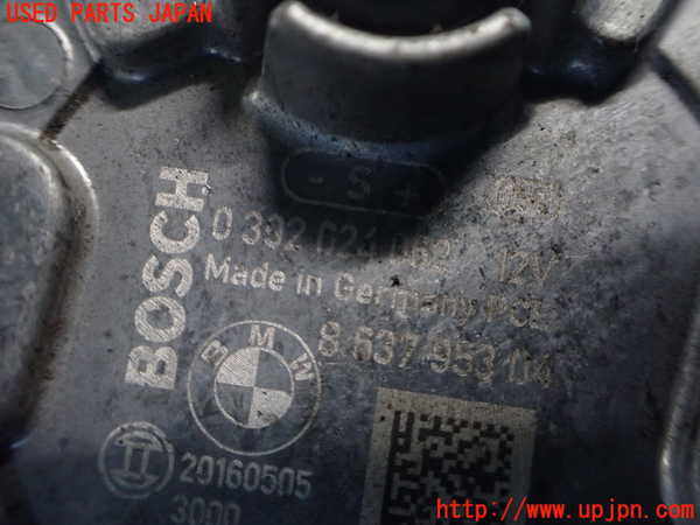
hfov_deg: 60.0
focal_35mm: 30
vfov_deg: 46.8
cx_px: 350
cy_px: 262
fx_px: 607
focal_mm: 5.4
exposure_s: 1/60
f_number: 2.3
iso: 800
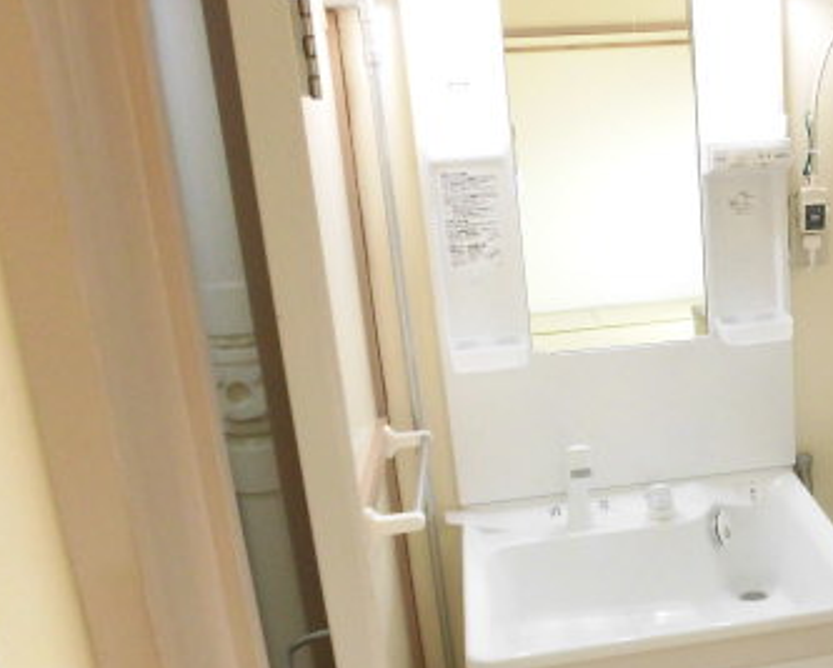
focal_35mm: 45
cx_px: 770
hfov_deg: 38.0
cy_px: 435
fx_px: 1110
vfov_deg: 33.2
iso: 200
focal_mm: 4.3
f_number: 3.1
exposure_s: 1/50
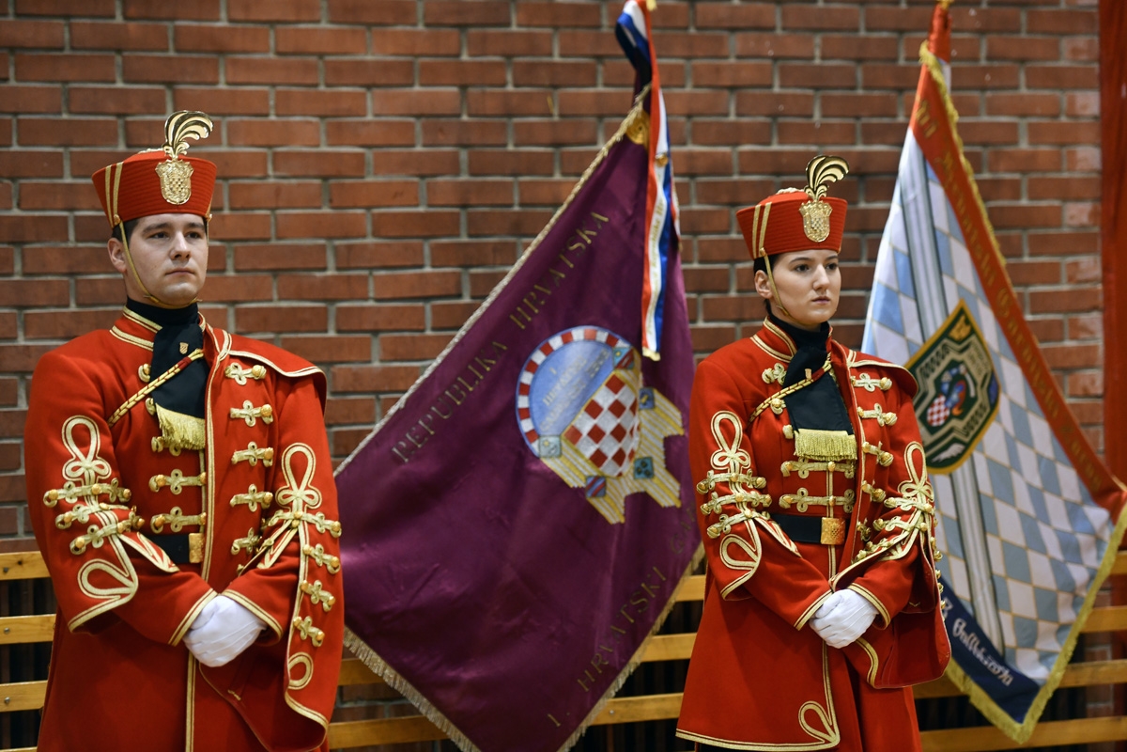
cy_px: 376
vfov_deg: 11.8
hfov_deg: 17.6
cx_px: 564
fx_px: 3631
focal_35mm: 116
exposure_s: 1/125
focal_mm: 116
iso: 1600
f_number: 3.5
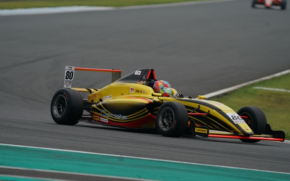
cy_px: 104
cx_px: 142
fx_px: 5626
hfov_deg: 3.0
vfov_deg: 1.8
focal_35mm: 712
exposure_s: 1/800
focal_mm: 600
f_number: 6.3
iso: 250
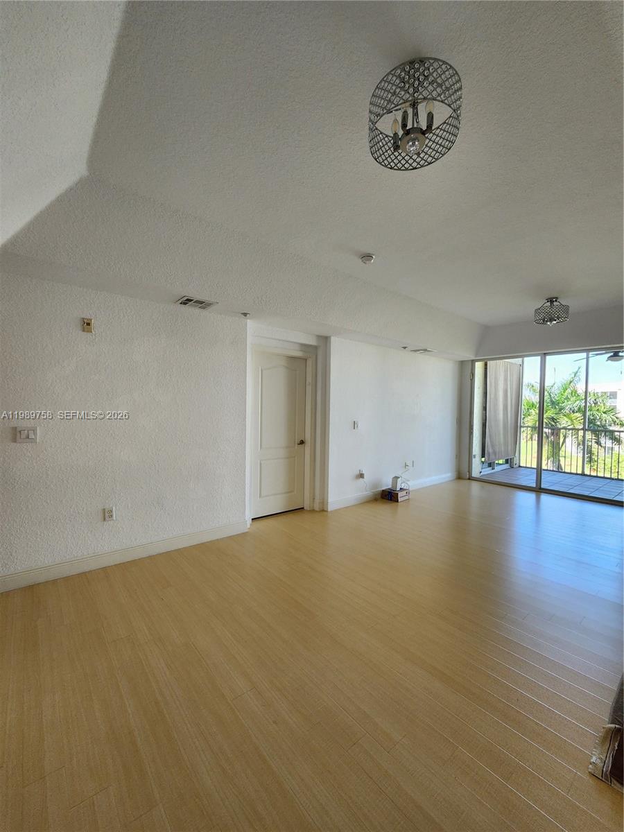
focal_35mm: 13
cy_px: 416
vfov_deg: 106.2
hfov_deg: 89.9
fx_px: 312
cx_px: 312
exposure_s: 1/60
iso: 100
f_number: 2.2
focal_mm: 2.2
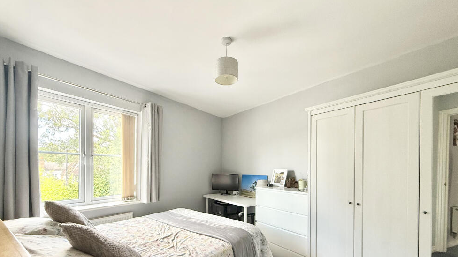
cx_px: 224
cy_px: 170
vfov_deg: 65.4
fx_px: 194
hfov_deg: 99.4
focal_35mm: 16
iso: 320
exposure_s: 1/99
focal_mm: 2.22
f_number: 2.2
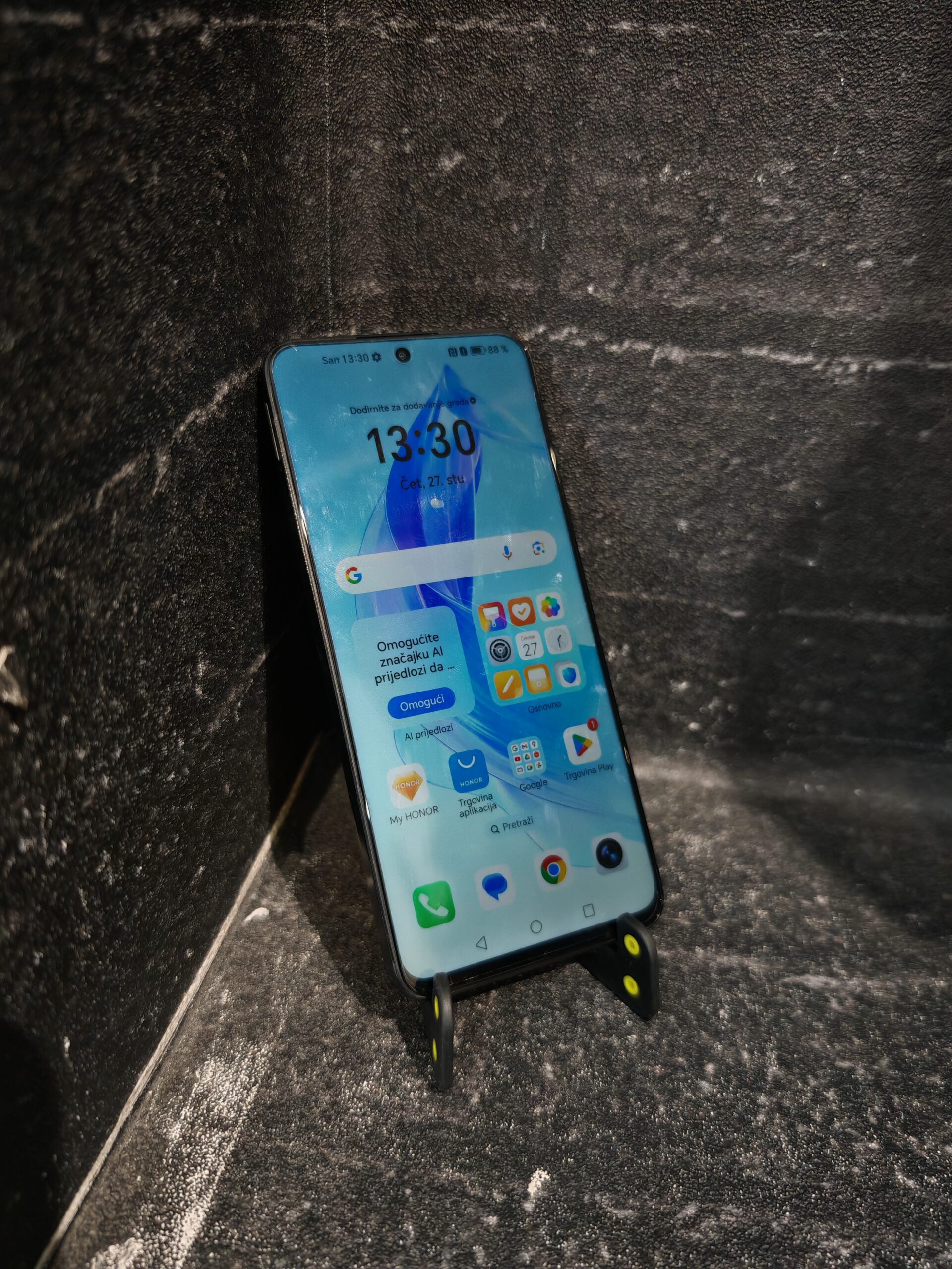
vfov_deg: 65.3
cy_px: 634
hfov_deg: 51.4
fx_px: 990
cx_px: 476
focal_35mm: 27
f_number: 1.4
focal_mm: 6.83
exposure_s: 1/50
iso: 1250
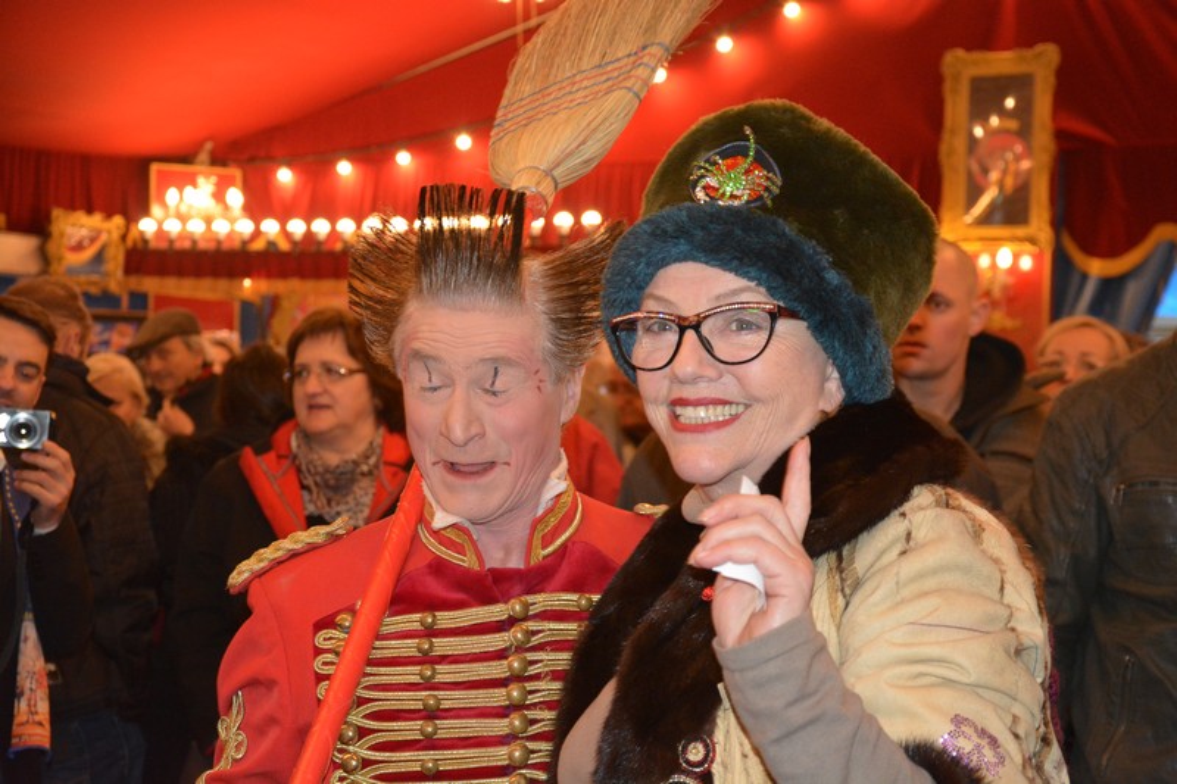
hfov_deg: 28.1
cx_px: 588
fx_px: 2353
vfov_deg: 18.9
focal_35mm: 72
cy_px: 392
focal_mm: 48
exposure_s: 1/60
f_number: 4.8
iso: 2200
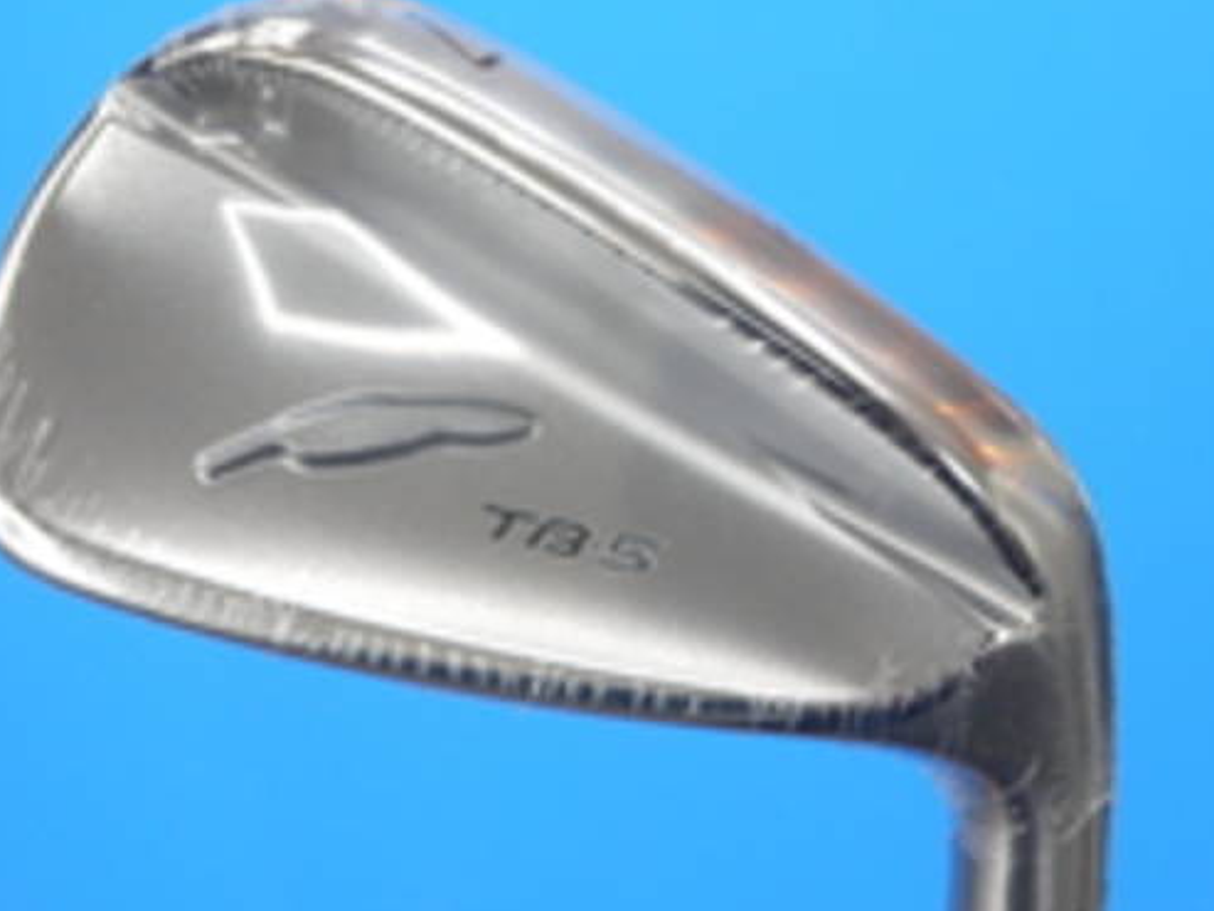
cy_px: 544
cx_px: 579
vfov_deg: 13.6
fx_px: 3824
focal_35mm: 109
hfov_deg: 18.0
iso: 500
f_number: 5.6
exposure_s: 1/80
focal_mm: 42
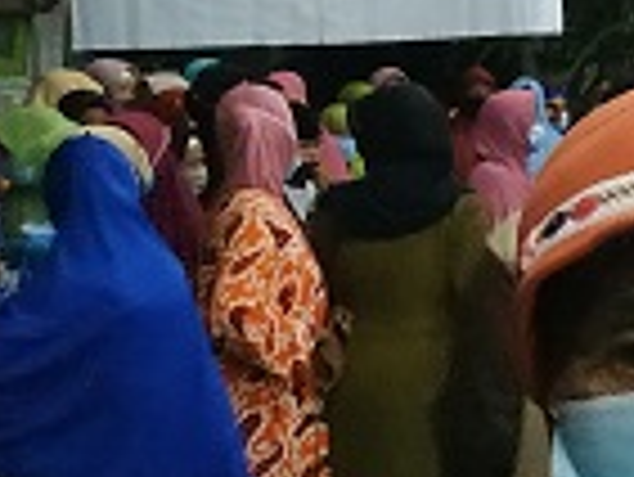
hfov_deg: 11.7
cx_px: 1542
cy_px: 261
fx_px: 2493
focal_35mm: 136
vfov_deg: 10.9
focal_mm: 3.94
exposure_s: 1/20
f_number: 1.9
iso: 1250
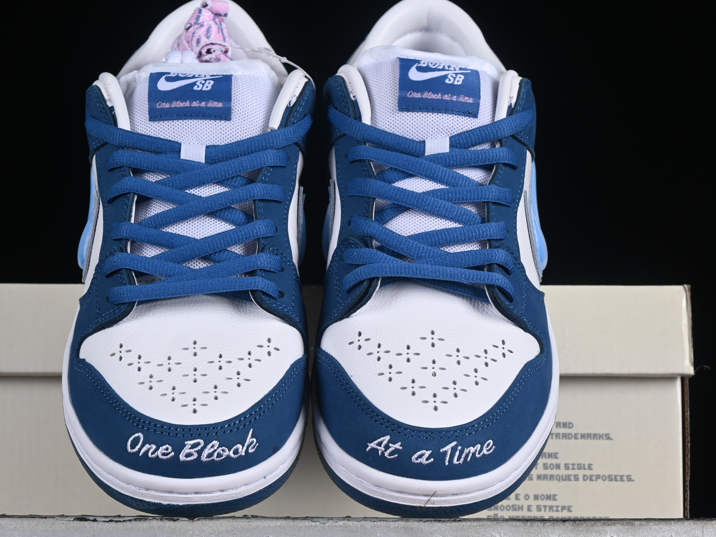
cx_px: 316
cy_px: 313
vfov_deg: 14.6
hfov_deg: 19.4
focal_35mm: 101
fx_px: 2089
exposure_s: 1/80
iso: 160
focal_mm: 50
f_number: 8
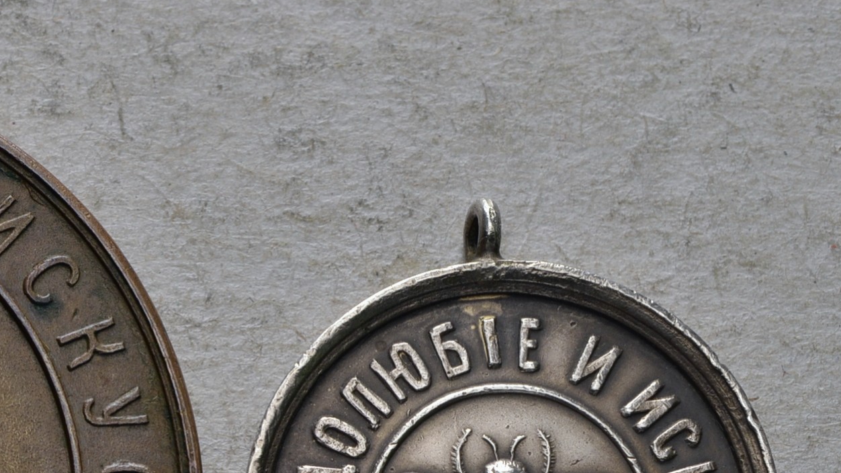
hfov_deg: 14.9
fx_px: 3166
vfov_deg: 8.5
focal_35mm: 142
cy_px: 538
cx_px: 32
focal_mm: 46
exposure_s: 1/200
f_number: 14
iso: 400
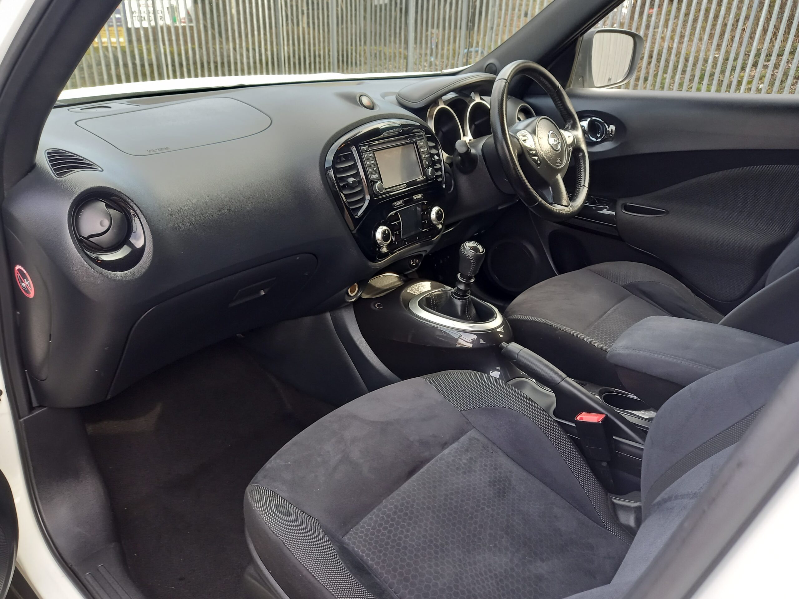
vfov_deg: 54.9
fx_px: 577
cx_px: 400
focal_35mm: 25
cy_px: 300
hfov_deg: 69.4
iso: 160
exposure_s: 1/60
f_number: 2
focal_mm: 4.6
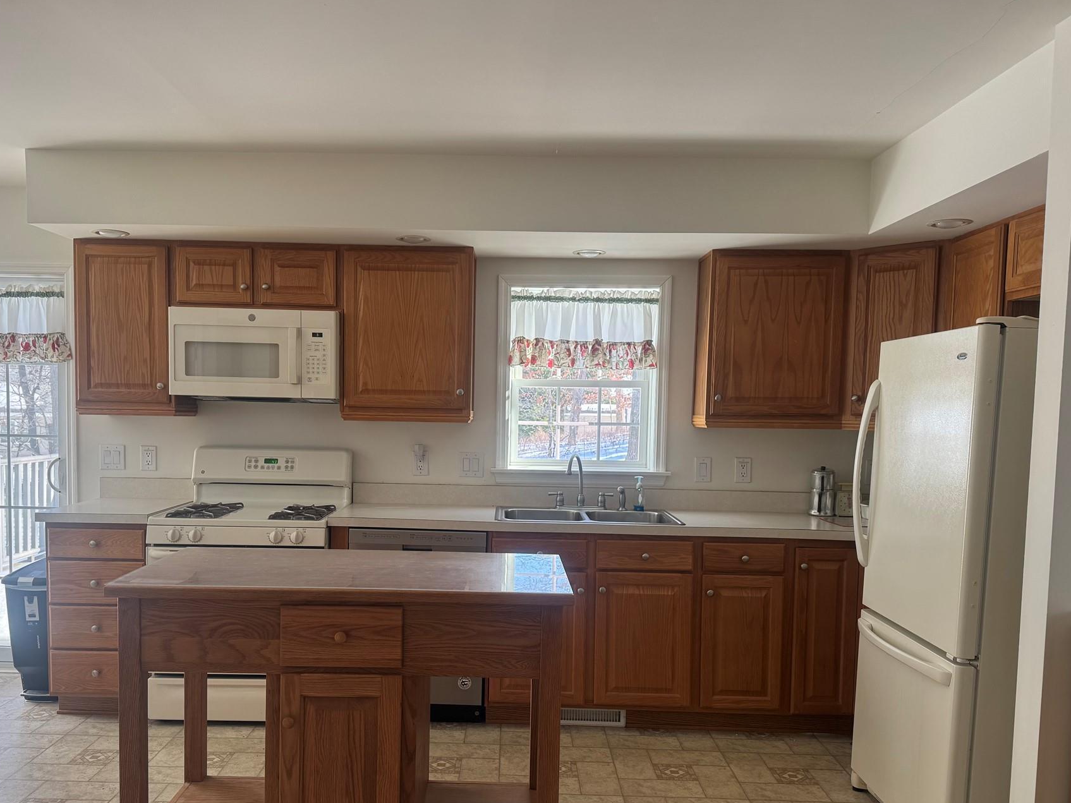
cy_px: 477
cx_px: 486
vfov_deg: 48.0
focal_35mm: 29
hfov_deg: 61.5
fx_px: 897
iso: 80
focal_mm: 6.76
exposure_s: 1/154
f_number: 1.78
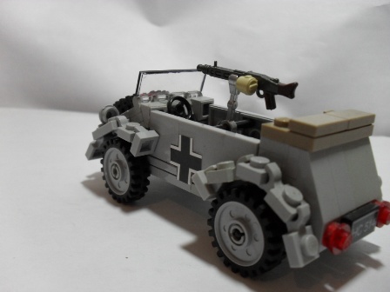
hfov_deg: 52.6
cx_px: 195
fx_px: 394
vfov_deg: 40.7
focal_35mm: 35
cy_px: 146
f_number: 3.2
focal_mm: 6.3
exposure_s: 1/30
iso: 160
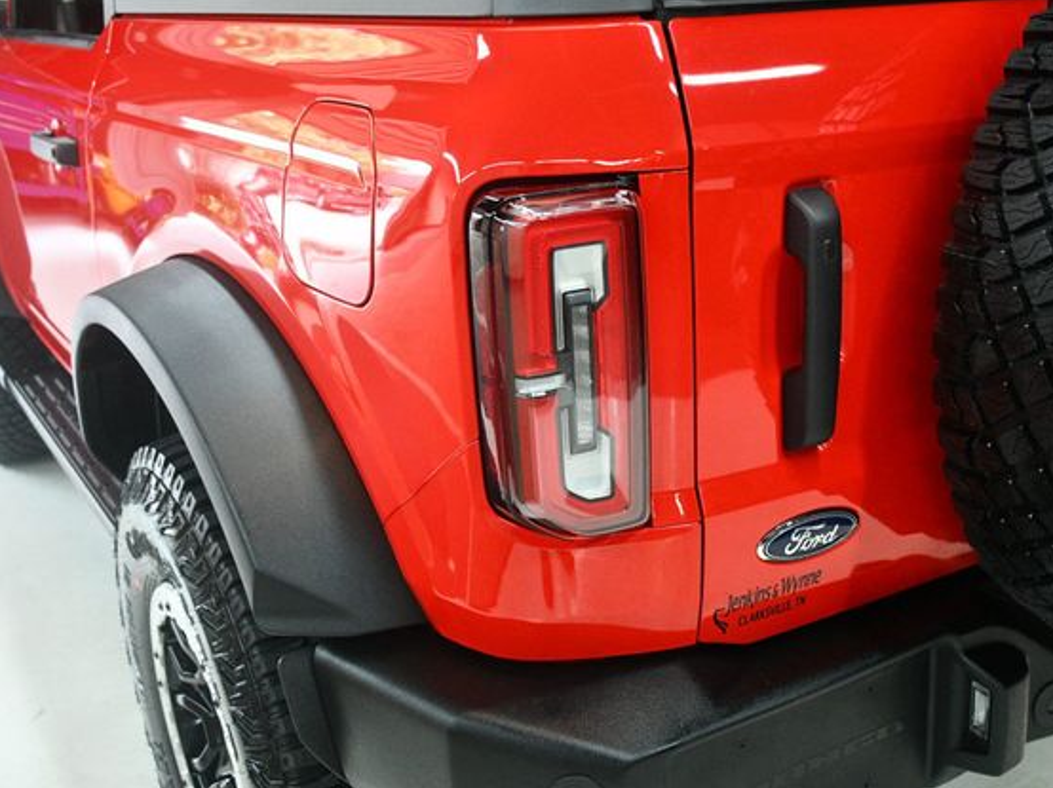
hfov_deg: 46.7
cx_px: 604
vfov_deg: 35.9
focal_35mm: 40
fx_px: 1216
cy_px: 387
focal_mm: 24
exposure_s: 1/125
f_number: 3.8
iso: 3200
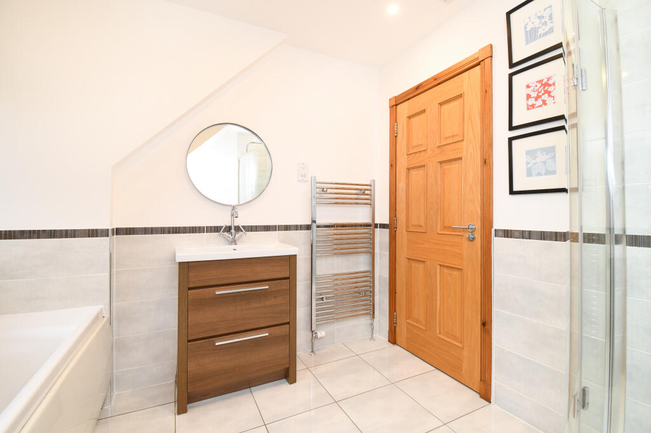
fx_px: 271
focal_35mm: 15
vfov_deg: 77.3
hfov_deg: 100.4
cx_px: 326
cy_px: 216
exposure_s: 1/8
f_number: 9
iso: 500
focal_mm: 10
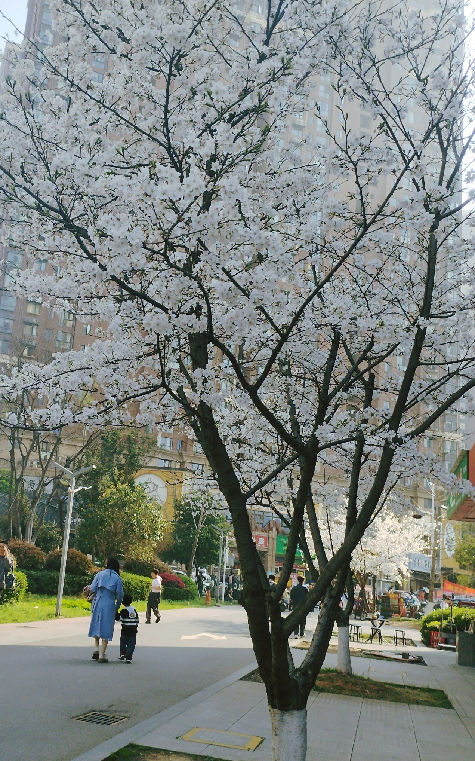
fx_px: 766
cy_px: 381
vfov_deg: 52.8
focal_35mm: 37
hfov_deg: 33.9
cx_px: 138
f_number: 1.8
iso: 100
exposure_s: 1/1000
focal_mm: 4.26
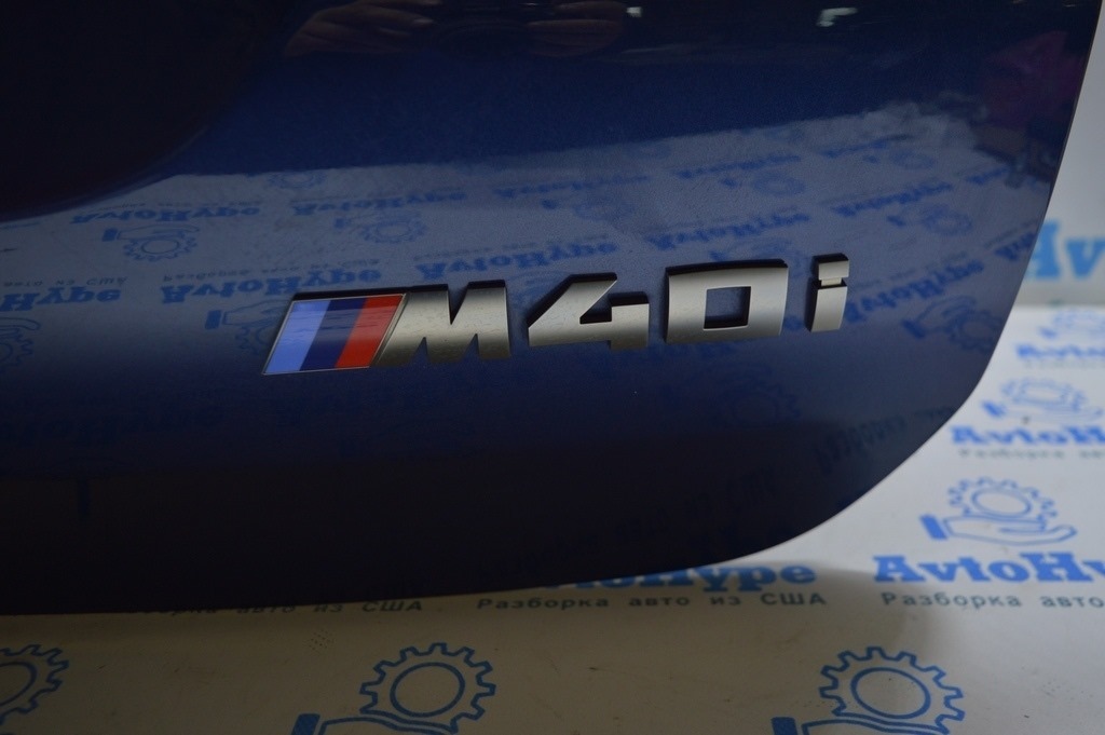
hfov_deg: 62.0
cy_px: 368
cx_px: 552
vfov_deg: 43.5
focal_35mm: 30
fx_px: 920
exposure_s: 1/40
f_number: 3.8
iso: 400
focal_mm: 20
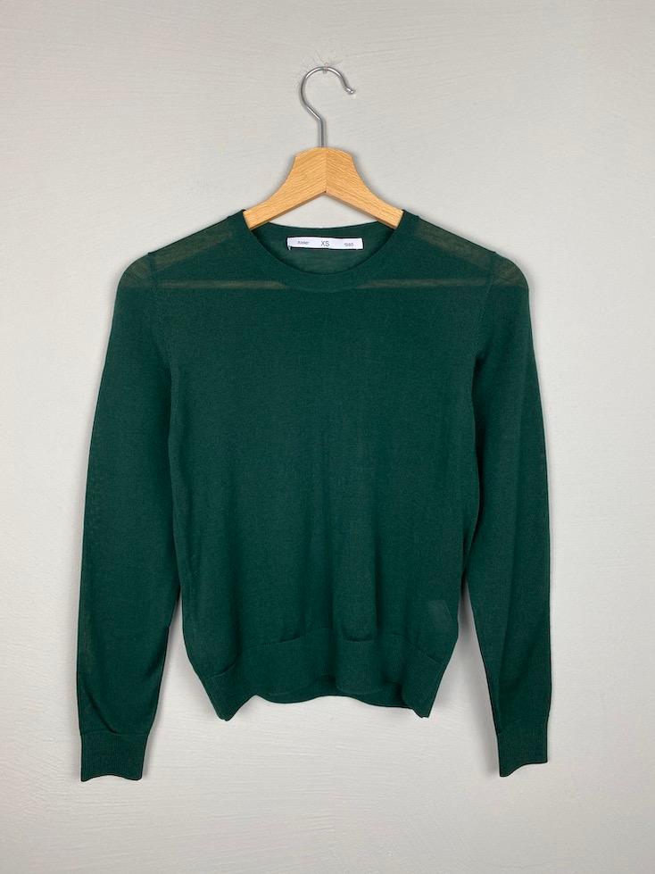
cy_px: 437
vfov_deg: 67.3
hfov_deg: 53.1
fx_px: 656
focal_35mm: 26
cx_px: 328
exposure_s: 1/100
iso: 100
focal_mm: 4.25
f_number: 1.8
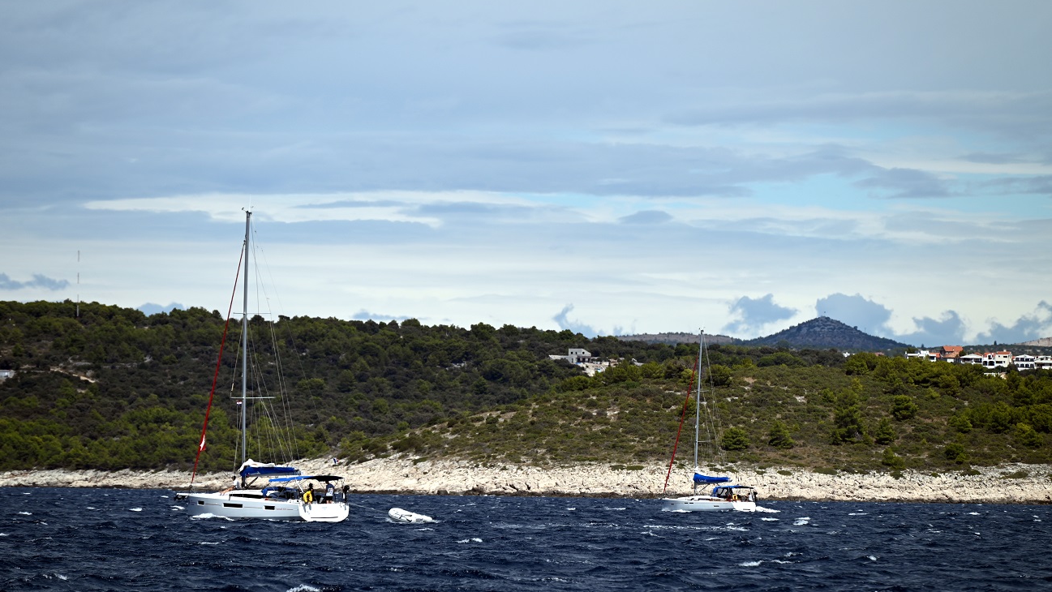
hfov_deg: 9.3
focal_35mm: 231
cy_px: 305
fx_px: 6445
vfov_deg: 5.3
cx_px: 526
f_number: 6.3
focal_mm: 220
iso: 100
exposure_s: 1/1250
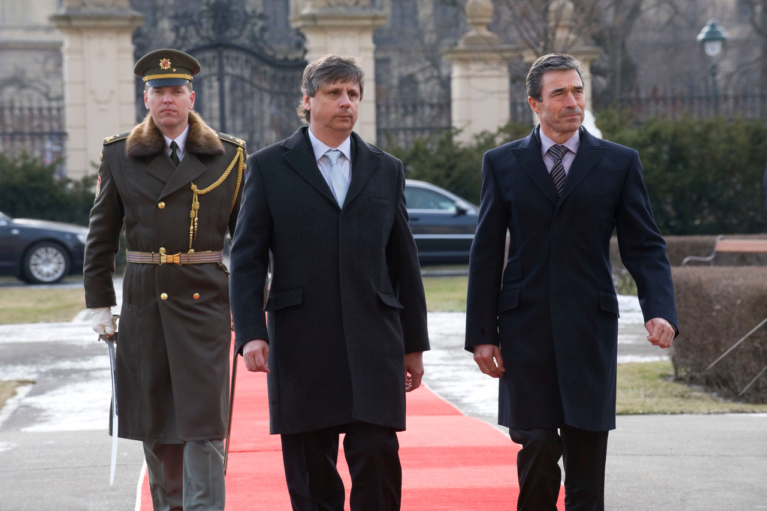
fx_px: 4046
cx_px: 384
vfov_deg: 7.2
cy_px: 256
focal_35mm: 190
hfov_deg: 10.8
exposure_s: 1/320
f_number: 9
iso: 800
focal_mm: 190
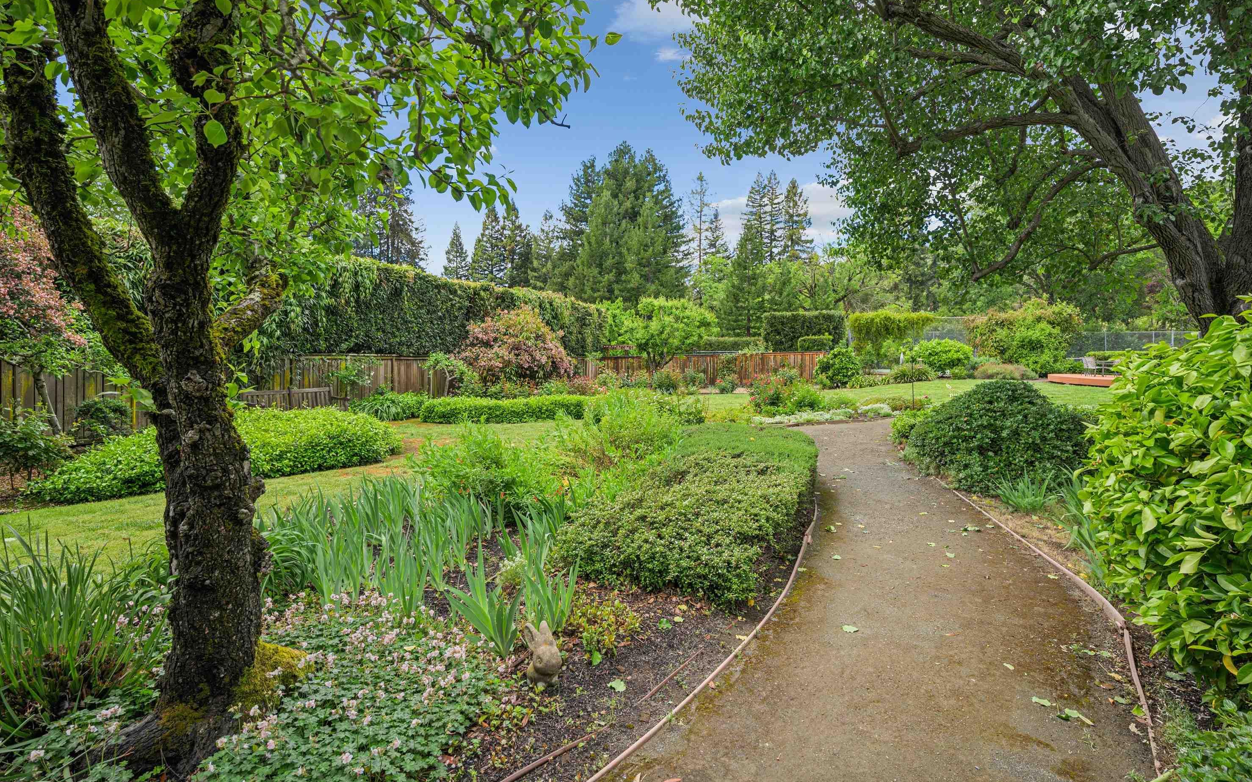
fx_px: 632
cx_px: 644
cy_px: 357
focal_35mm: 19
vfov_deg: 63.4
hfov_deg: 89.4
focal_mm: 17.5
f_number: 9
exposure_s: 1/250
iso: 400
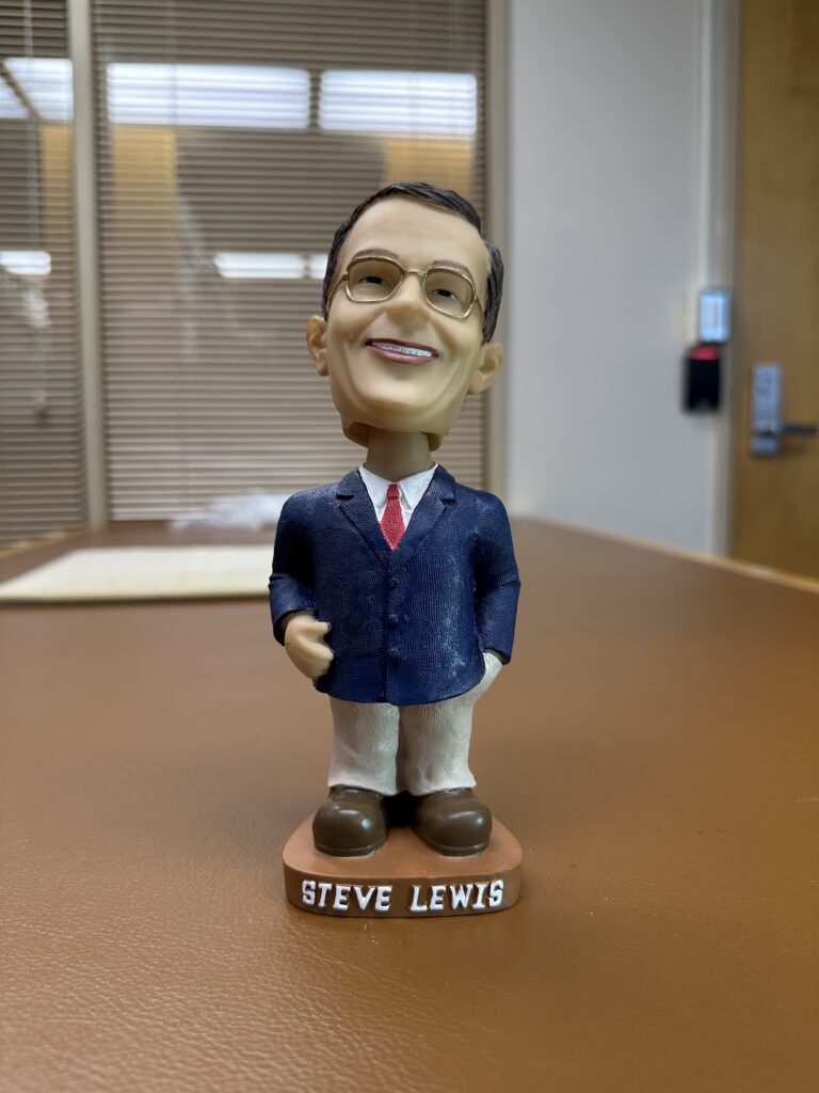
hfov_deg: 56.8
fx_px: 757
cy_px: 546
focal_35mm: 24
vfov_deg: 71.6
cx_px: 410
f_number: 1.78
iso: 160
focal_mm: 6.86
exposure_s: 1/120
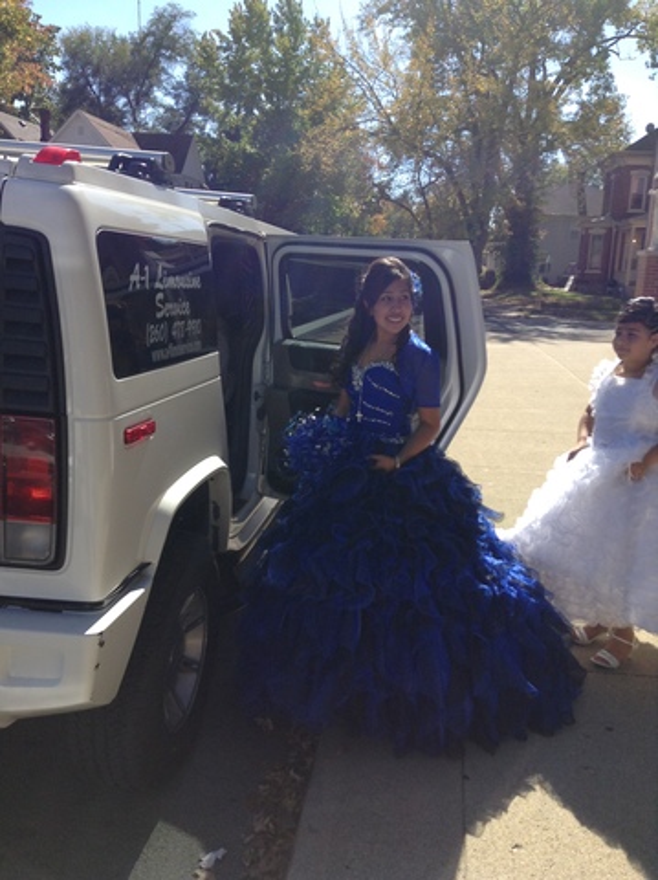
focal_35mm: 33
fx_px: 838
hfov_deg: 42.9
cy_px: 440
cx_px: 329
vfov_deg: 55.4
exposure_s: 1/762
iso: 32
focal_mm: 3.3
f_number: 2.4
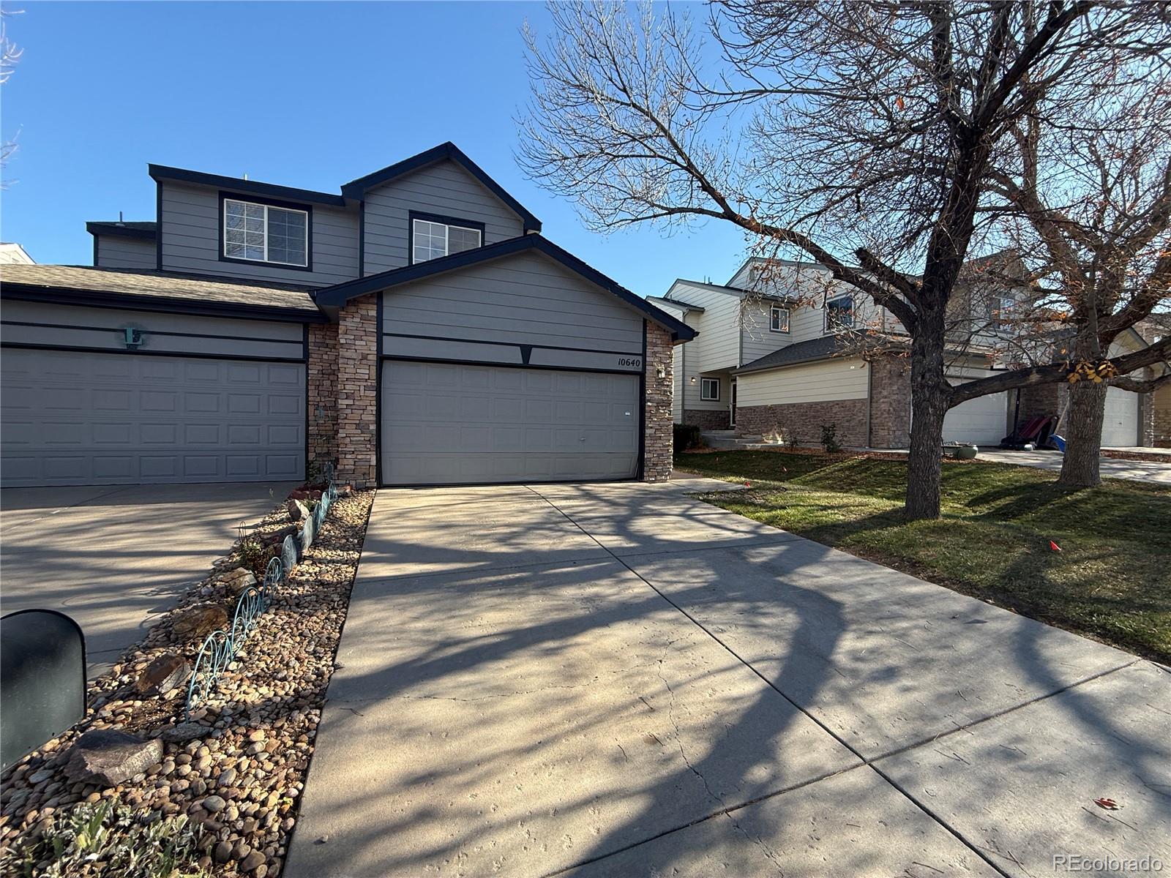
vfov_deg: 85.7
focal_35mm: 14
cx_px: 586
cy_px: 439
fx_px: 474
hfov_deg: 102.1
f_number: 2.2
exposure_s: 1/574
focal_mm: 2.22
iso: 64
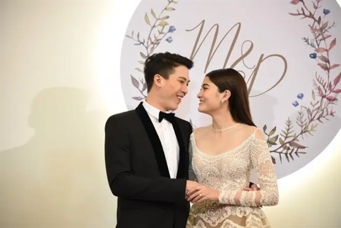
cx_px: 170
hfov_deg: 19.5
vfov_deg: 13.0
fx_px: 995
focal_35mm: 105
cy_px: 114
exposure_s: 1/160
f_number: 4
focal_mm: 105
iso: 2000
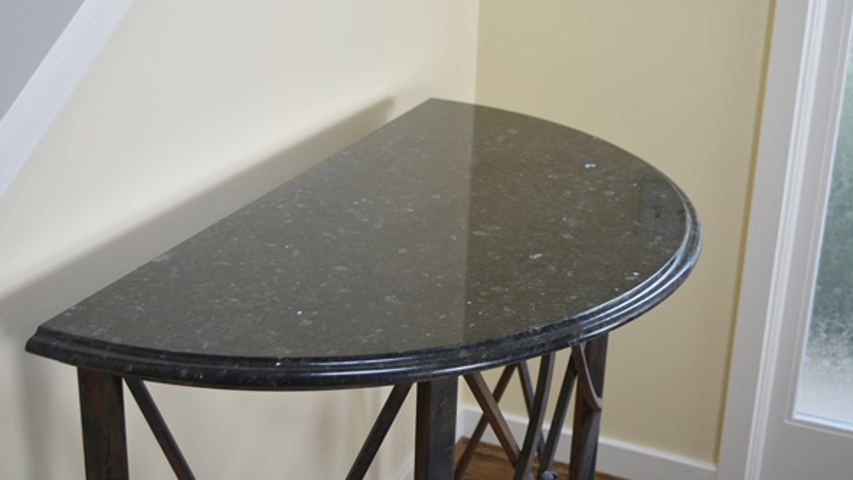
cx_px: 425
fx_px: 1154
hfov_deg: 40.6
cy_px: 199
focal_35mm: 51
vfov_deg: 23.5
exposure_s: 1/60
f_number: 4.8
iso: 720
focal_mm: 32
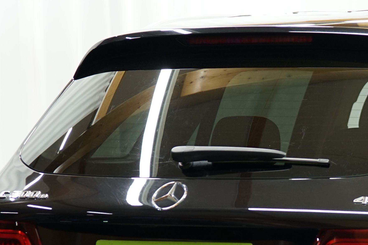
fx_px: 2249
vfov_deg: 6.2
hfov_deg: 9.2
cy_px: 268
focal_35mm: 220
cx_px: 442
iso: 500
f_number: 2.8
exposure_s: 1/30
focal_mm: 65
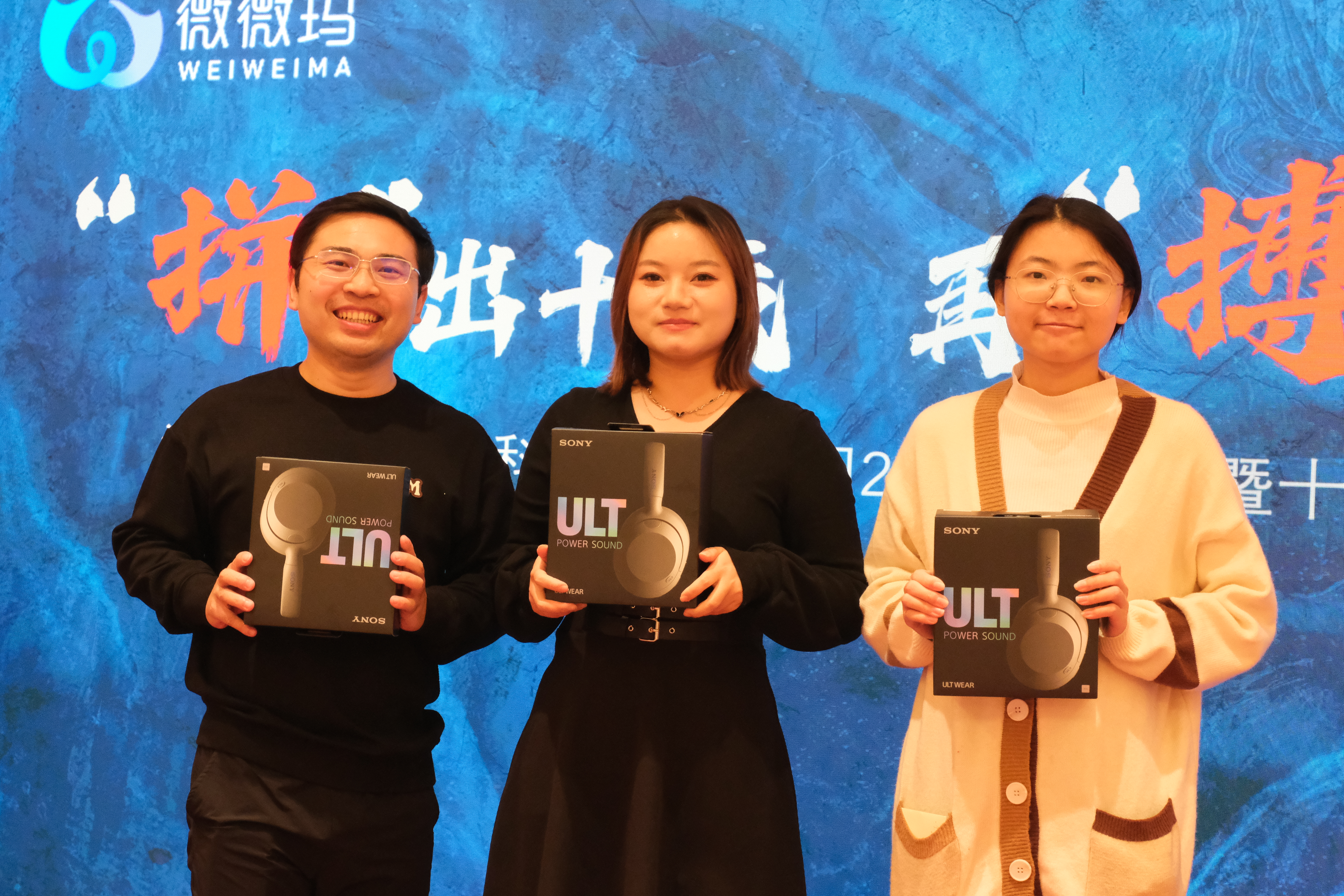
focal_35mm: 68
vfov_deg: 20.0
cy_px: 448
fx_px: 2538
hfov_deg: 29.7
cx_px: 672
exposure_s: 1/120
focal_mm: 45
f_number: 5.6
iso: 6400
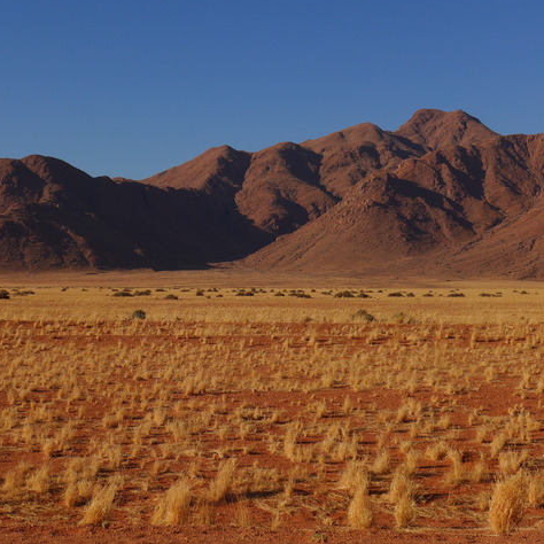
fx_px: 1262
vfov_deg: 24.3
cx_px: 214
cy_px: 270
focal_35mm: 71
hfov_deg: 24.3
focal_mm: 10.8
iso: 80
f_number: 3.5
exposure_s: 1/1600
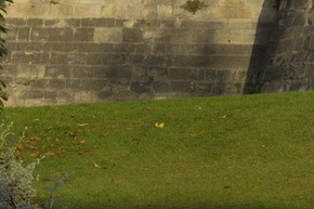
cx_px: 822
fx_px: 3461
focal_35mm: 397
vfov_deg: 3.4
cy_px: -159
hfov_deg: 5.0
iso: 100
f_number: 13
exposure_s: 1/160
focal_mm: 48
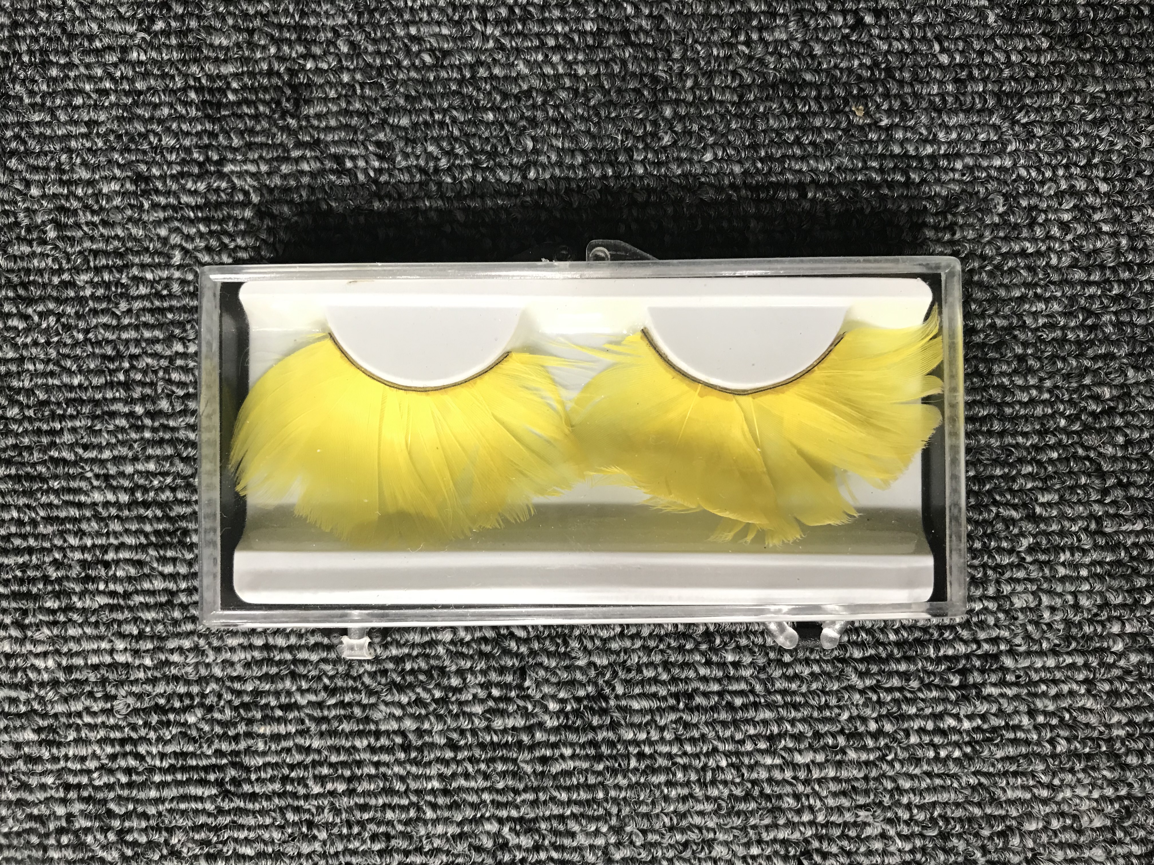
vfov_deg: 49.7
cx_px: 577
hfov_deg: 63.4
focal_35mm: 28
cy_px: 432
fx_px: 933
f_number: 1.8
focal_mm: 3.99
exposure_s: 1/17
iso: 40
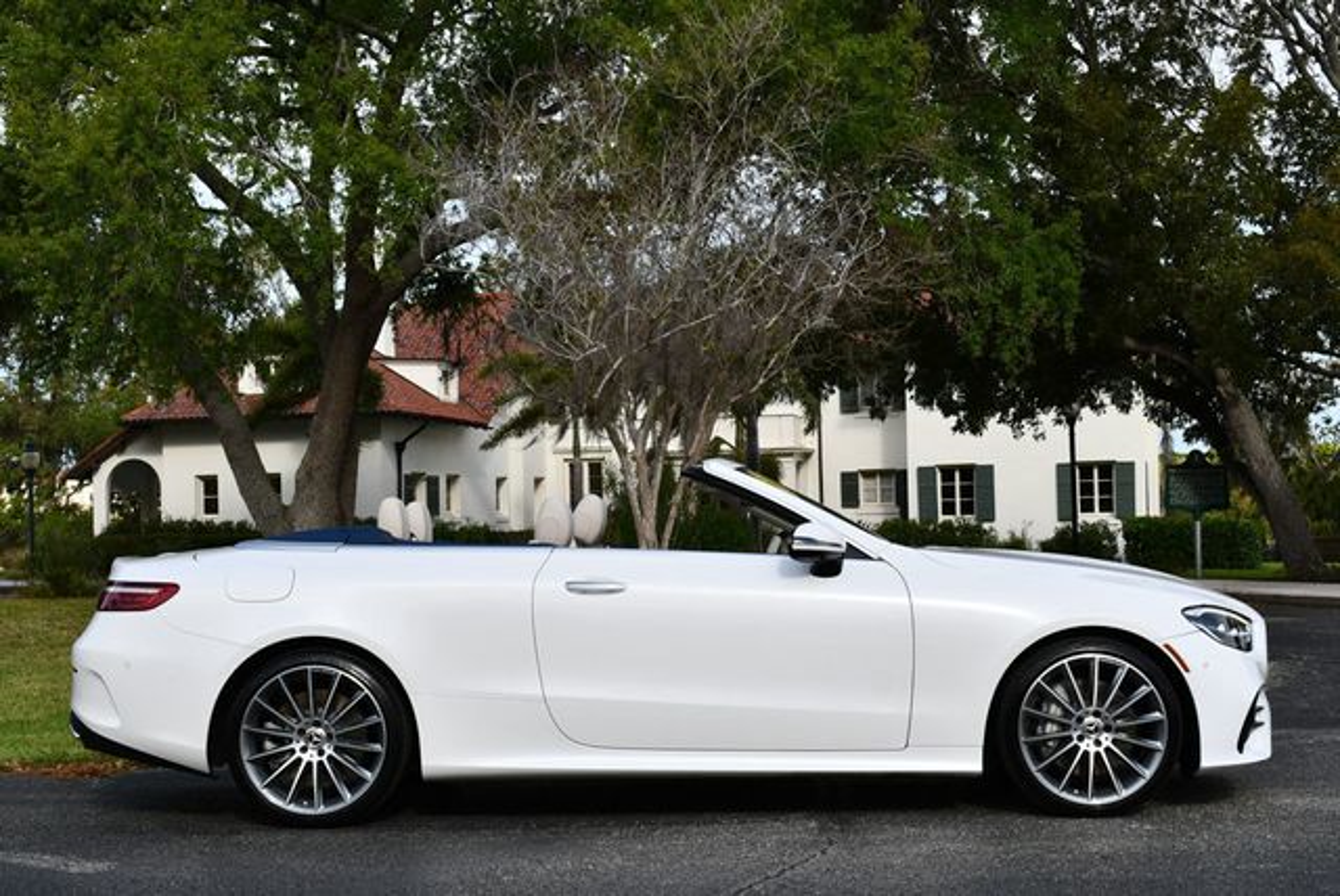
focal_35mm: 52
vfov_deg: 26.0
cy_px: 448
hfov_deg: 38.2
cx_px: 670
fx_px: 1937
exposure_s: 1/250
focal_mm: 26
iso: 110
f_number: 8
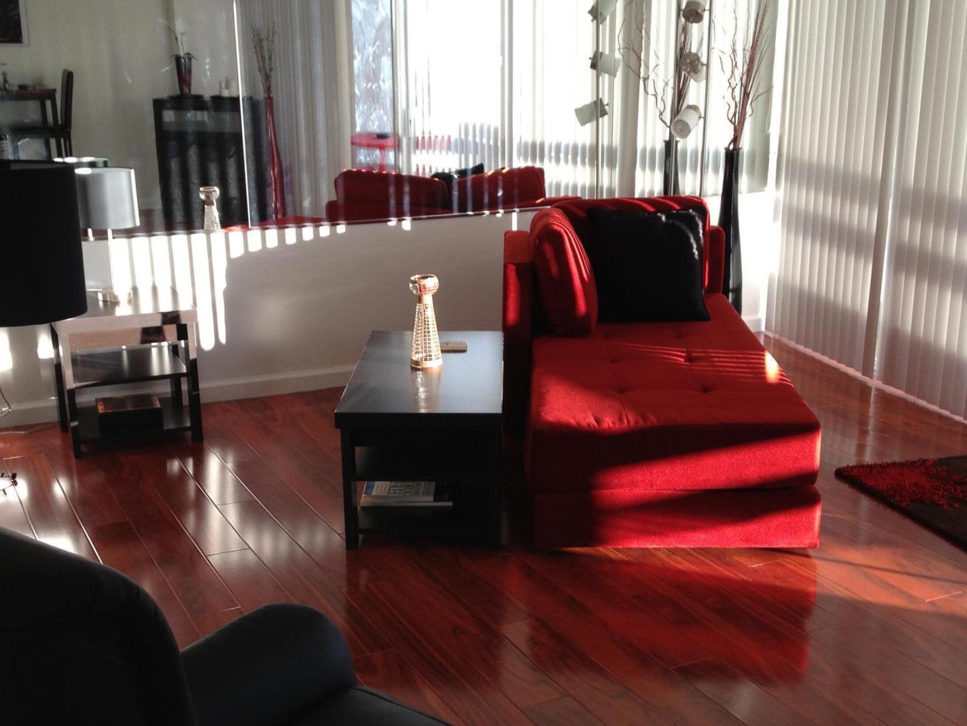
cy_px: 414
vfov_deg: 30.2
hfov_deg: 39.6
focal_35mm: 48
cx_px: 474
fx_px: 1341
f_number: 2.4
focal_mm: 4.28
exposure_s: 1/120
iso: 50
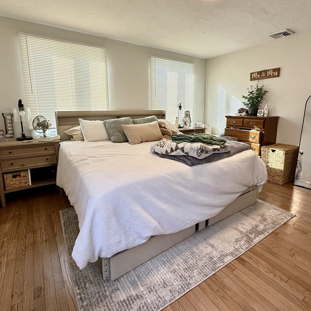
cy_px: 140
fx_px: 193
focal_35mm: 19
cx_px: 166
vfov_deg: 77.5
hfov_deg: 77.6
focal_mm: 2.22
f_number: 2.2
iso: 250
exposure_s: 1/120
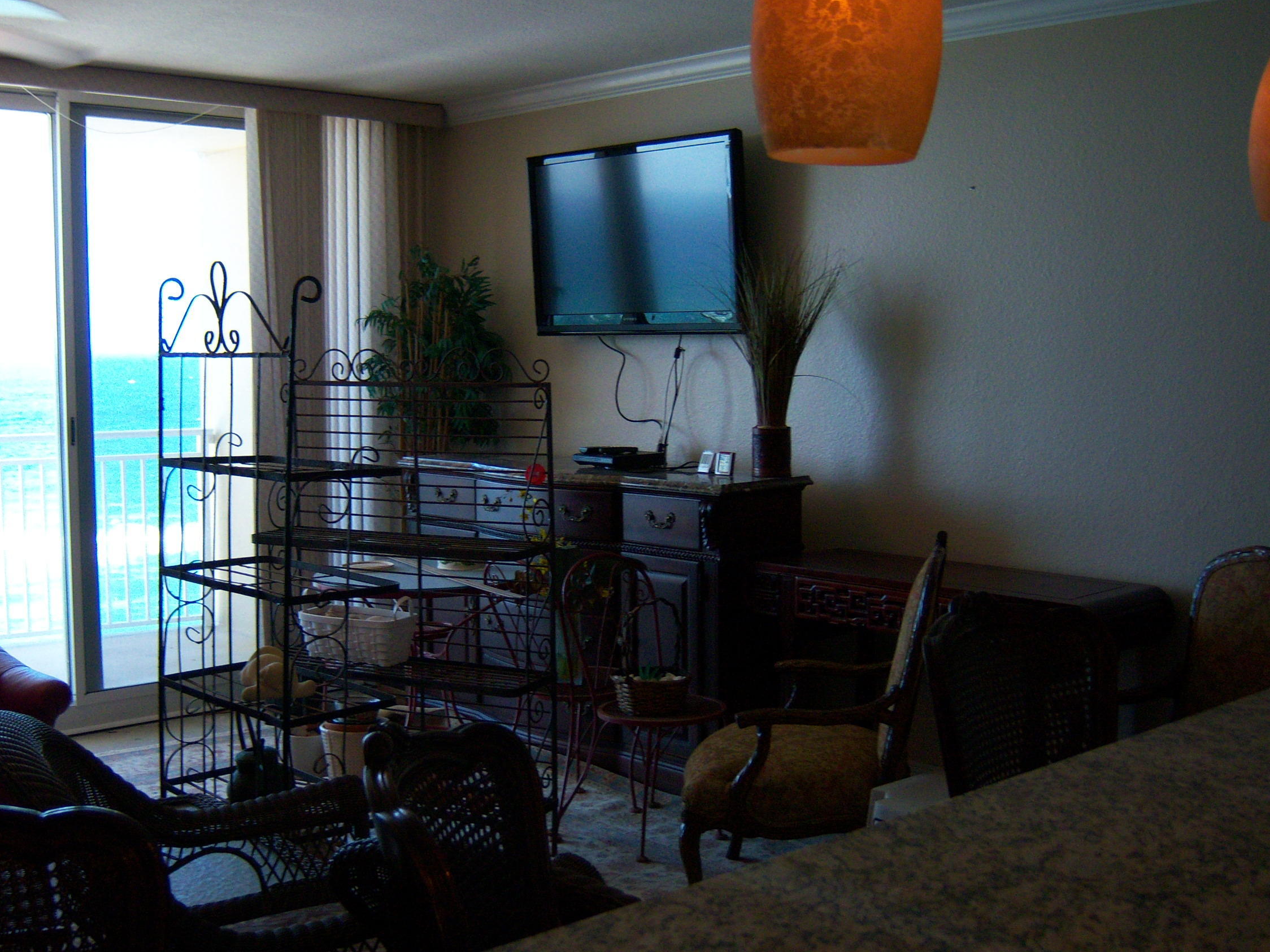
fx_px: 1504
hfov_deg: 45.7
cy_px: 514
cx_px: 574
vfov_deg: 35.1
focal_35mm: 41
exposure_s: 1/60
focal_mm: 7.5
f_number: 2.8
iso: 160
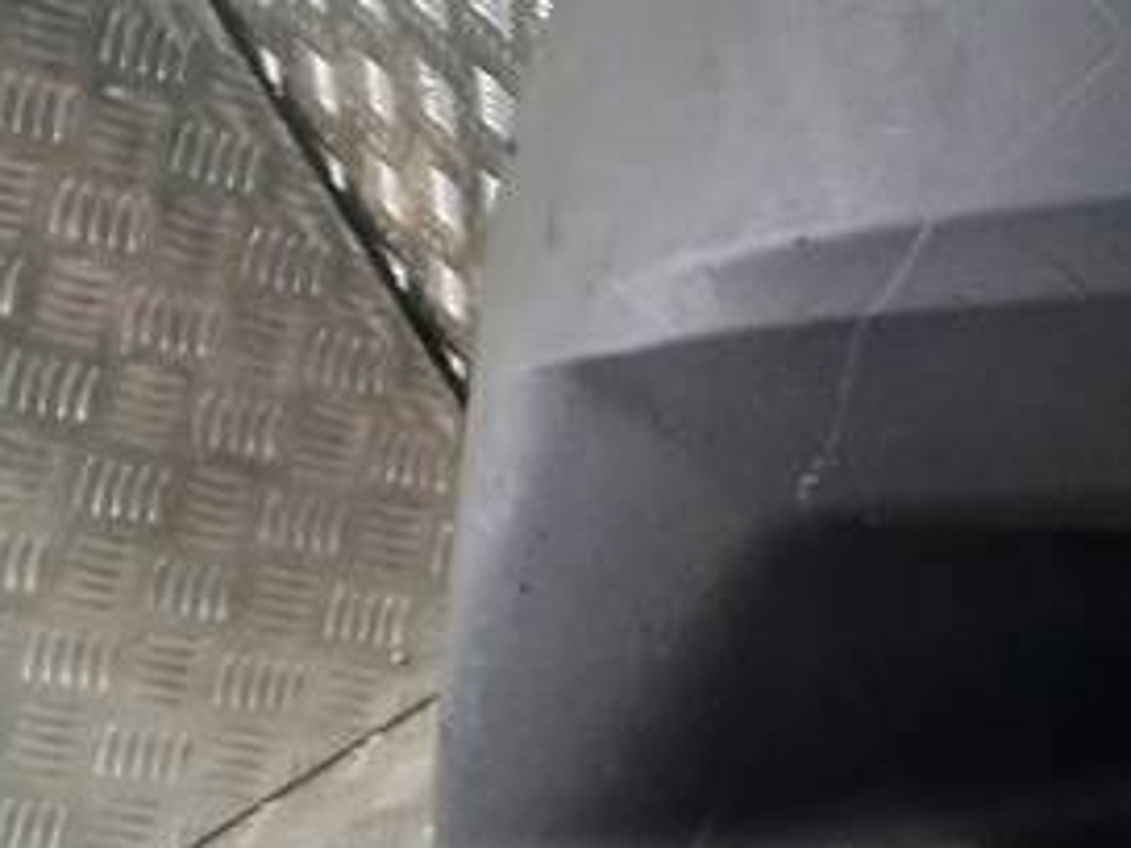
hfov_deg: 17.2
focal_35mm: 94
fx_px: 3071
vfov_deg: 15.7
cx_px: 2017
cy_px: 632
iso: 80
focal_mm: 4.6
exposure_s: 1/50
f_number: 1.8
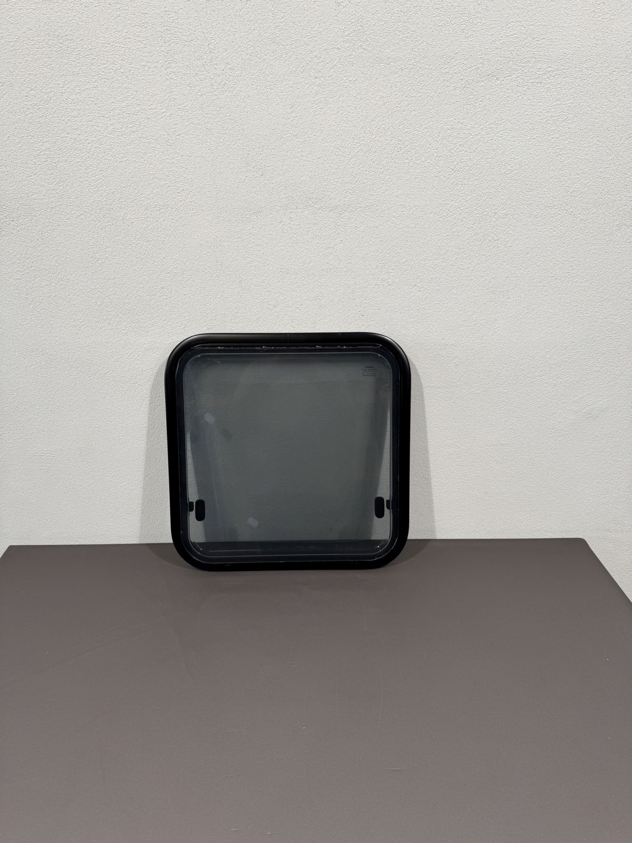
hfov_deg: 56.8
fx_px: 584
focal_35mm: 24
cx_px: 316
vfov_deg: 71.6
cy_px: 422
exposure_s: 1/121
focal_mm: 6.76
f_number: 1.78
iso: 50
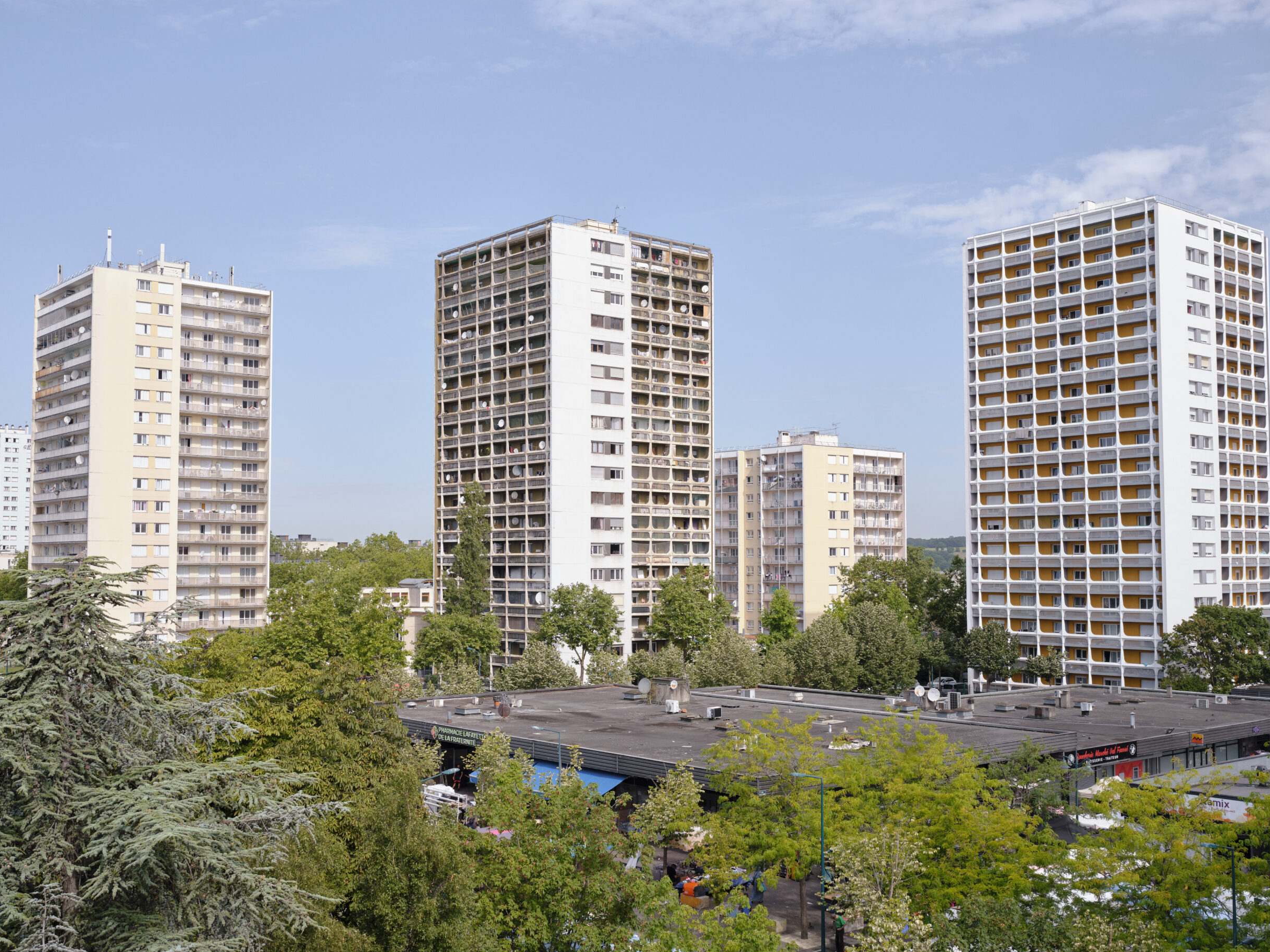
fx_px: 1394
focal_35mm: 38
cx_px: 636
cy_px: 499
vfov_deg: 37.7
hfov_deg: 49.0
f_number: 9
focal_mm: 45
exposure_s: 1/400
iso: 640
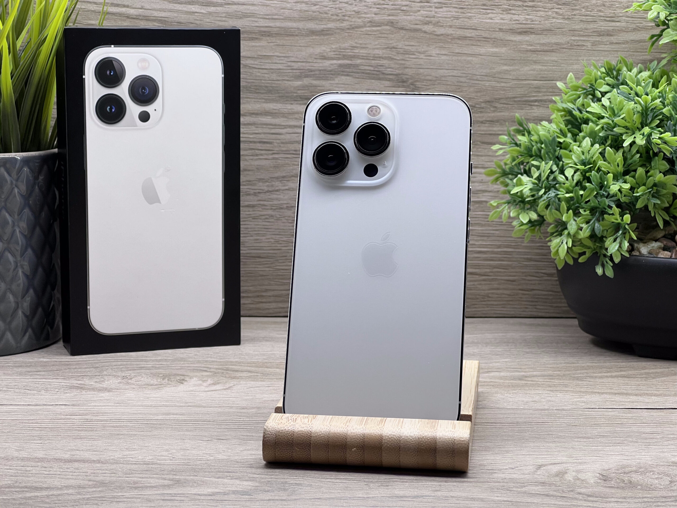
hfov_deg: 25.3
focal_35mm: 77
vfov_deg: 19.1
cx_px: 338
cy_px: 254
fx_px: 1506
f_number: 2.8
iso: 64
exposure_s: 1/100
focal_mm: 9
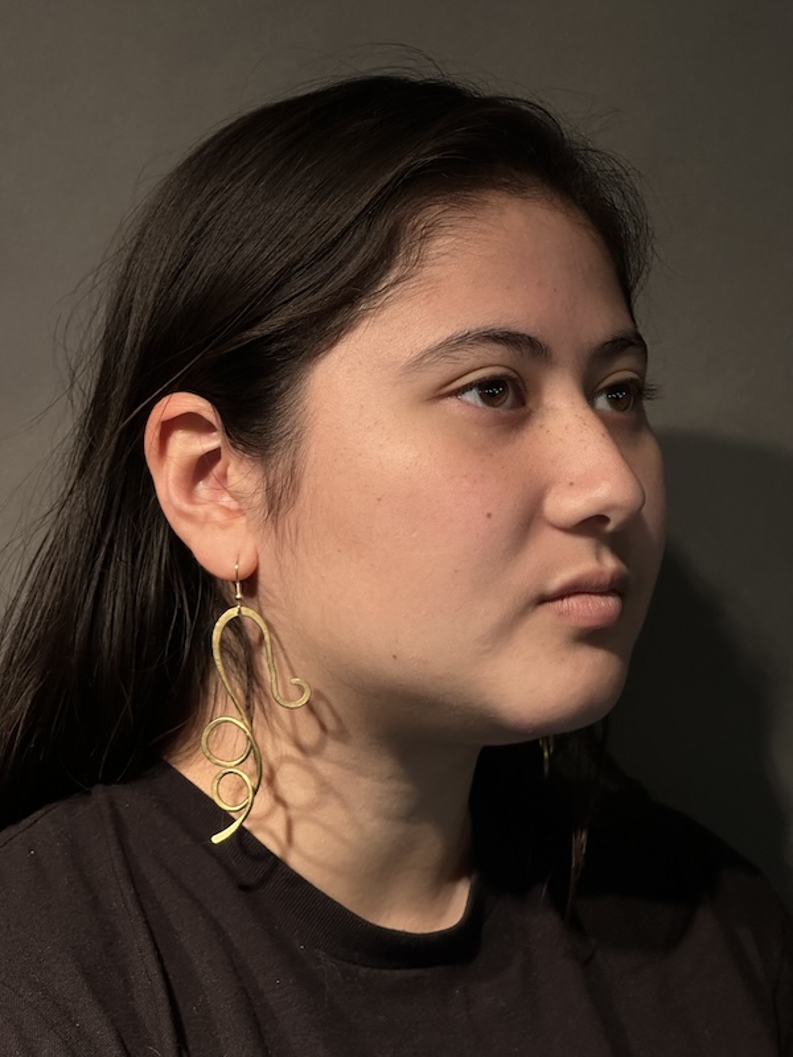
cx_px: 396
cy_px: 528
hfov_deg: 19.1
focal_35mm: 77
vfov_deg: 25.3
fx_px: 2352
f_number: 2.8
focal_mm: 9
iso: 125
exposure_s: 1/120
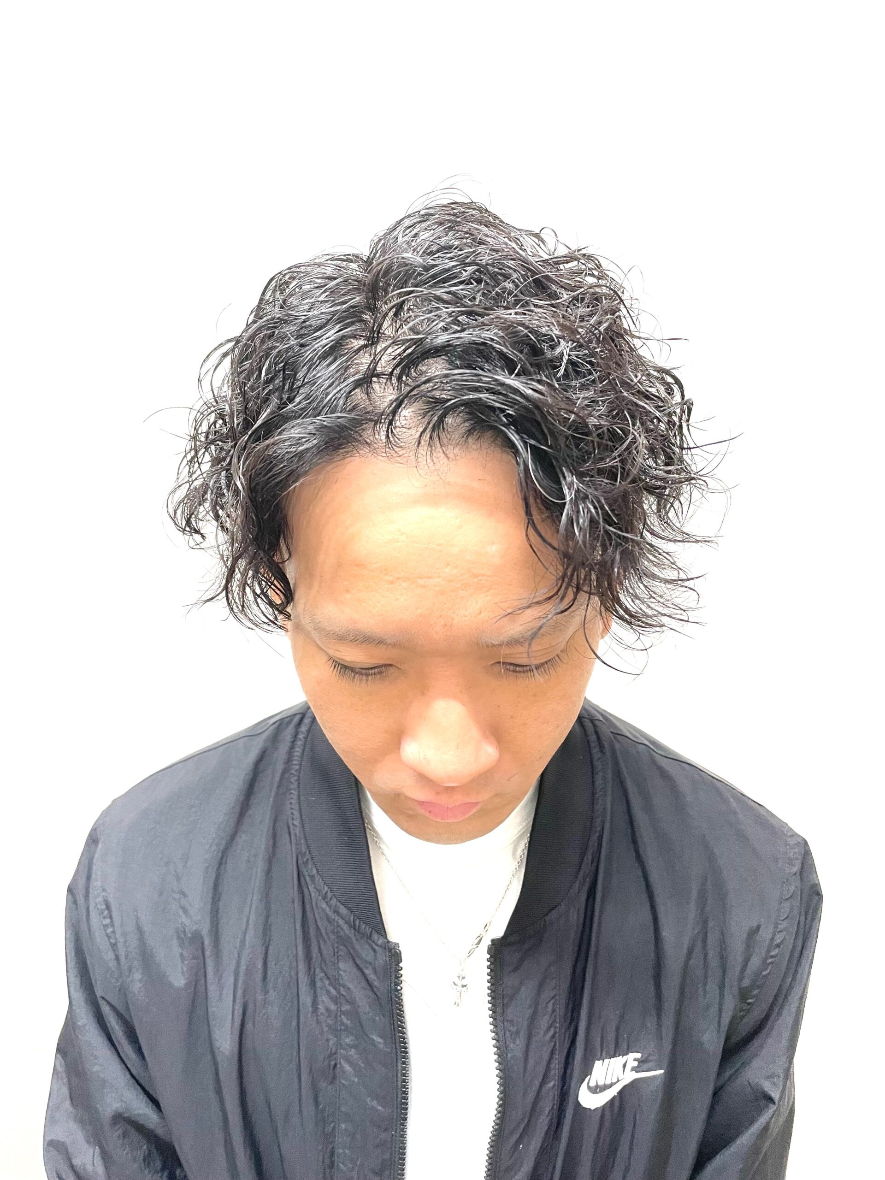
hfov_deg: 53.1
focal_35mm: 26
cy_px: 590
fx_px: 886
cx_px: 442
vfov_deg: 67.3
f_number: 1.6
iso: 160
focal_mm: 4.2
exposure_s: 1/50
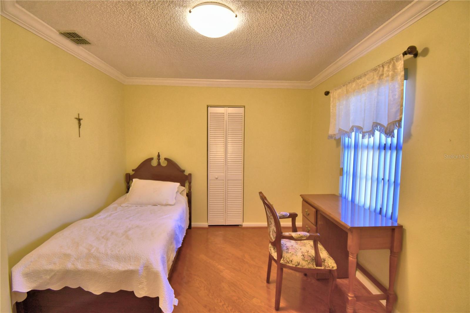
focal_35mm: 15
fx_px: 196
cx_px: 235
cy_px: 156
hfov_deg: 100.4
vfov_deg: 77.3
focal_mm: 10
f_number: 4.5
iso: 400
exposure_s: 1/50
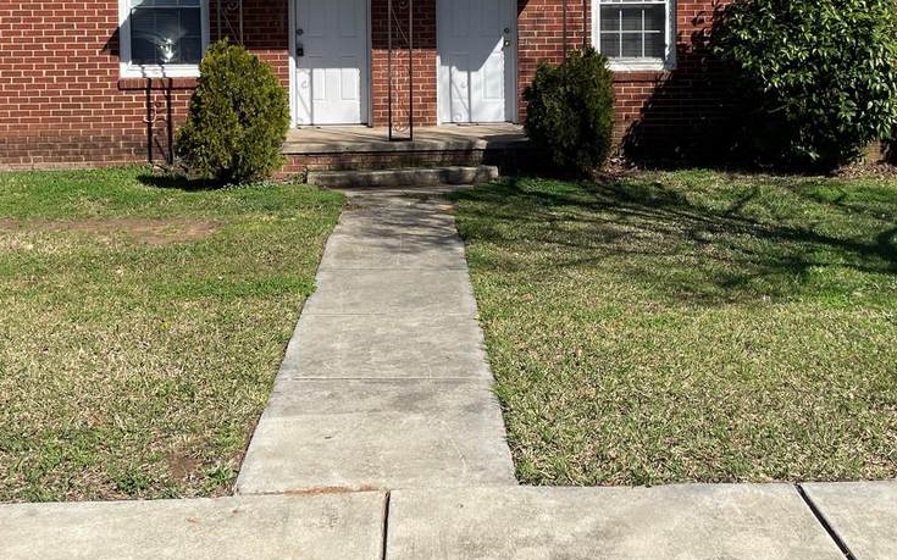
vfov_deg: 26.1
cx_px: 498
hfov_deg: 41.8
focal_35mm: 48
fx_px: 1173
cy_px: 68
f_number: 1.6
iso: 32
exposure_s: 1/3205
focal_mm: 4.2
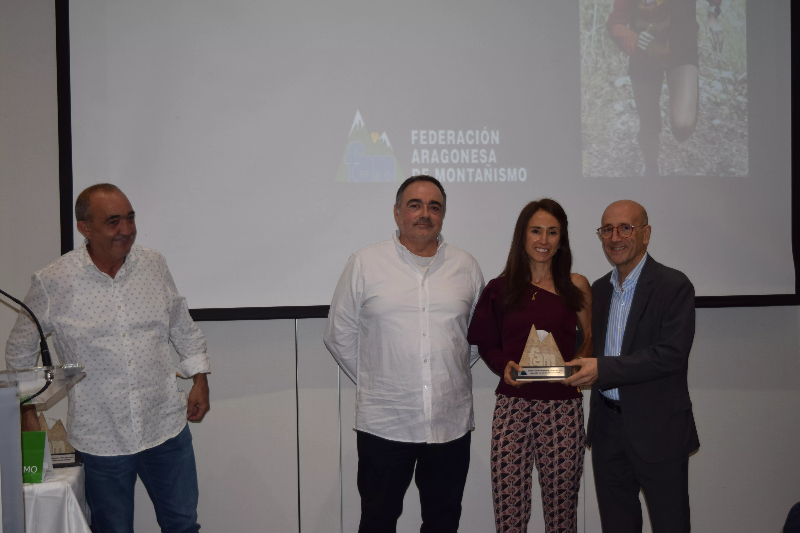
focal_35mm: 51
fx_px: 1133
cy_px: 266
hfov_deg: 38.9
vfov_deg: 26.5
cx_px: 400
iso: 400
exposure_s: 1/200
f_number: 4.5
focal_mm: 34
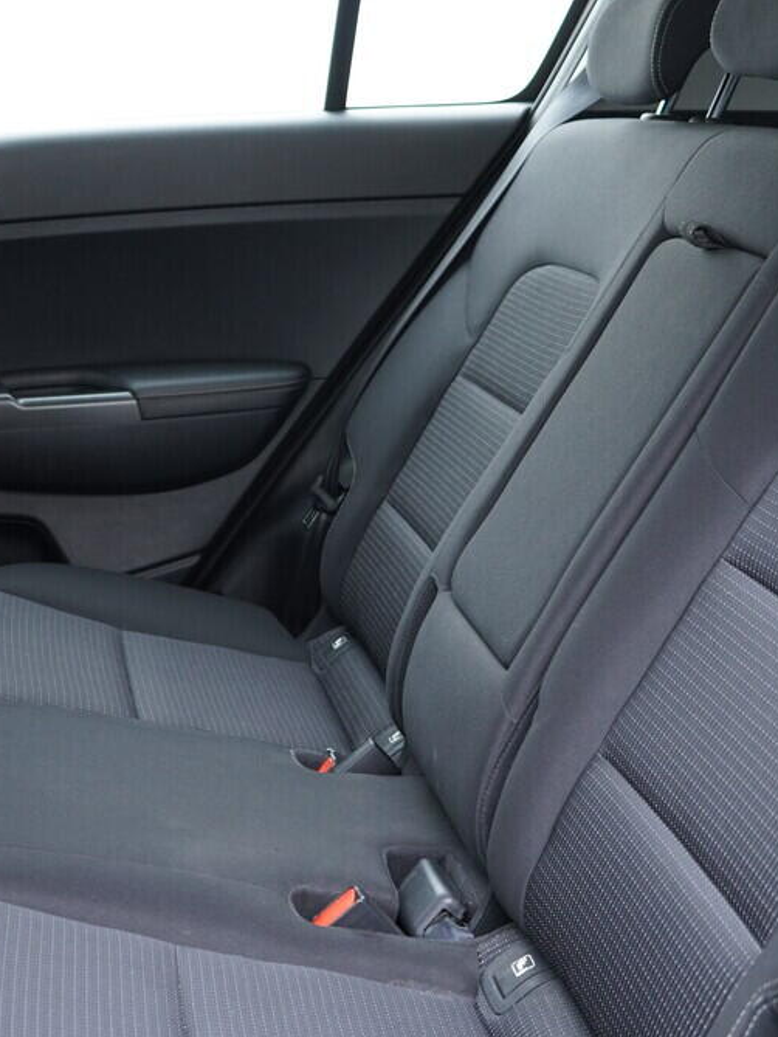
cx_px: 302
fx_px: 1588
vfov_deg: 36.2
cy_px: 515
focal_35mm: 53
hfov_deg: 27.5
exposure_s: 1/40
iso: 640
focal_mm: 24
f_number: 2.8
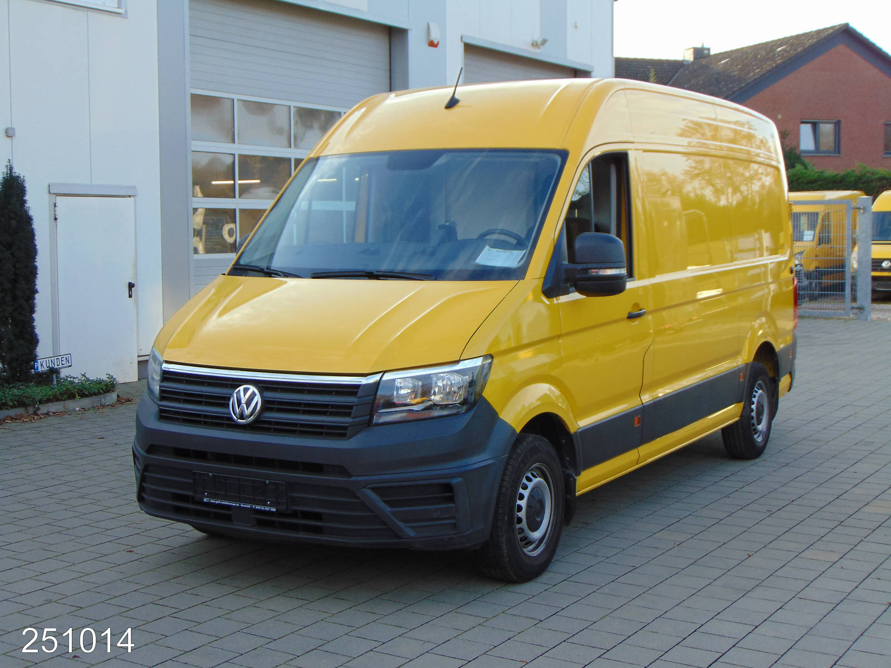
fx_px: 1287
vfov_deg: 29.1
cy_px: 334
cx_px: 446
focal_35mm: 50
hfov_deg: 38.2
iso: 80
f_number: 3.5
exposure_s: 1/160
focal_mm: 9
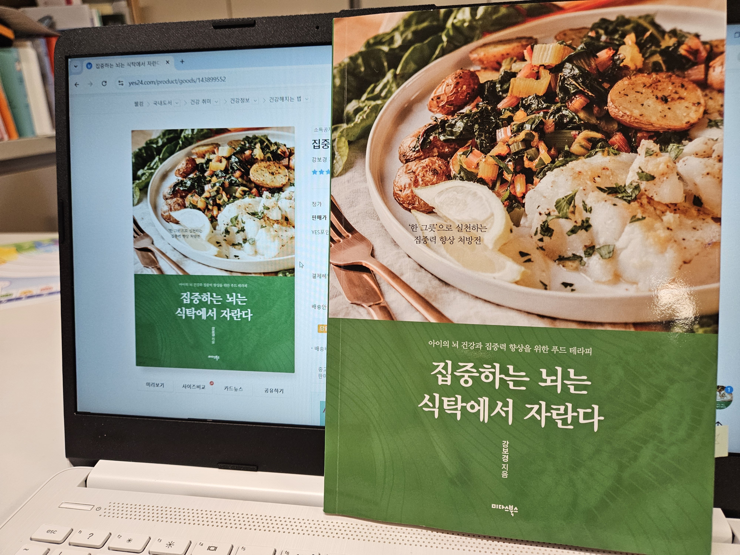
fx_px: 492
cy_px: 278
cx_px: 370
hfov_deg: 73.9
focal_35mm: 23
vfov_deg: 58.9
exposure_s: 1/180
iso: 200
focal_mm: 5.4
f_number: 1.8
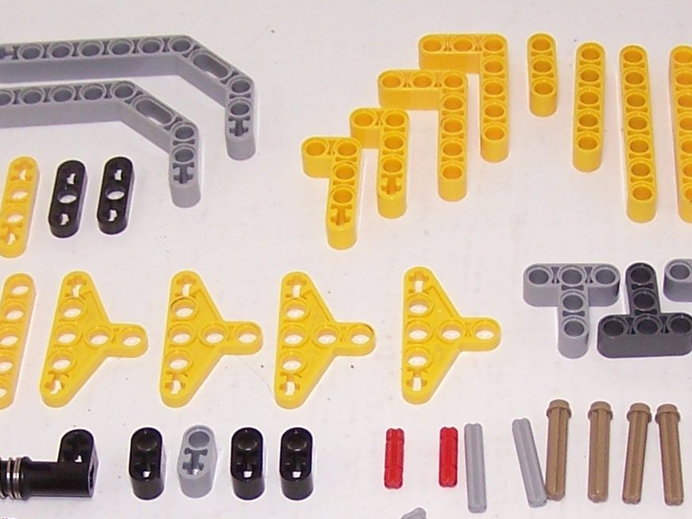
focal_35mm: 111
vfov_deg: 13.2
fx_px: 2218
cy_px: 516
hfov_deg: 17.7
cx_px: 386
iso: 80
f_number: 2.8
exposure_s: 1/60
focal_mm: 6.3
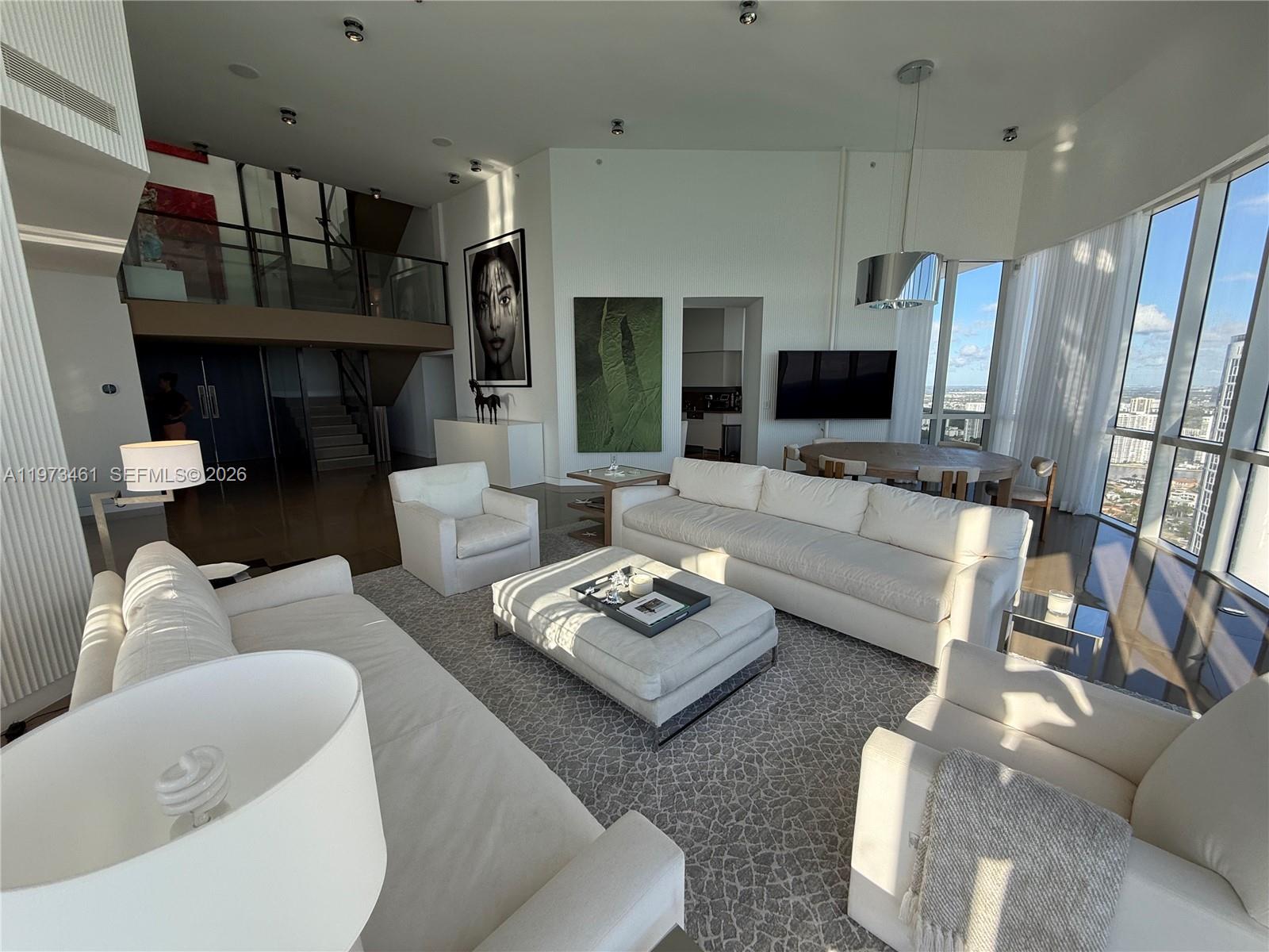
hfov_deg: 102.1
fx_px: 513
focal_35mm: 14
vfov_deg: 85.7
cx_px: 634
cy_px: 476
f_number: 2.2
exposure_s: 1/228
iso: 50
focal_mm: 2.22
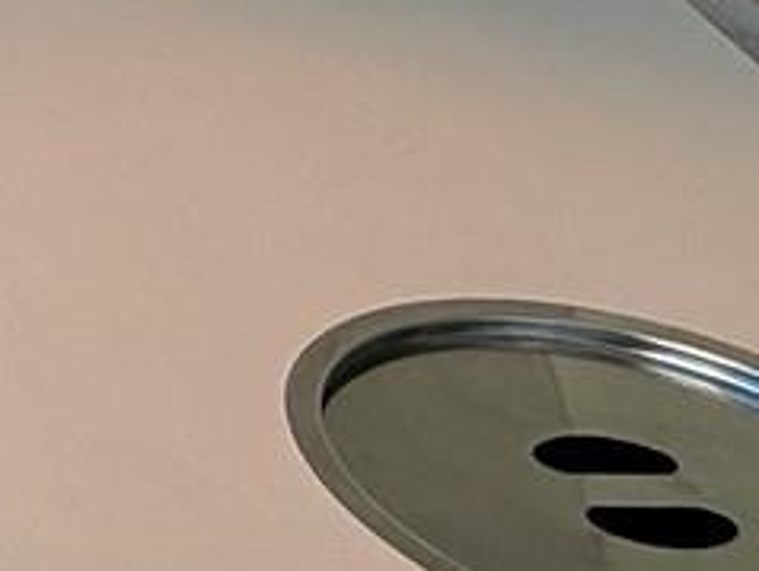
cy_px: -153
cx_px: -619
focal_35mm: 94
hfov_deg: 17.0
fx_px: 2063
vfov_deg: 15.1
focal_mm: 2.22
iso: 64
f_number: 2.2
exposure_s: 1/502
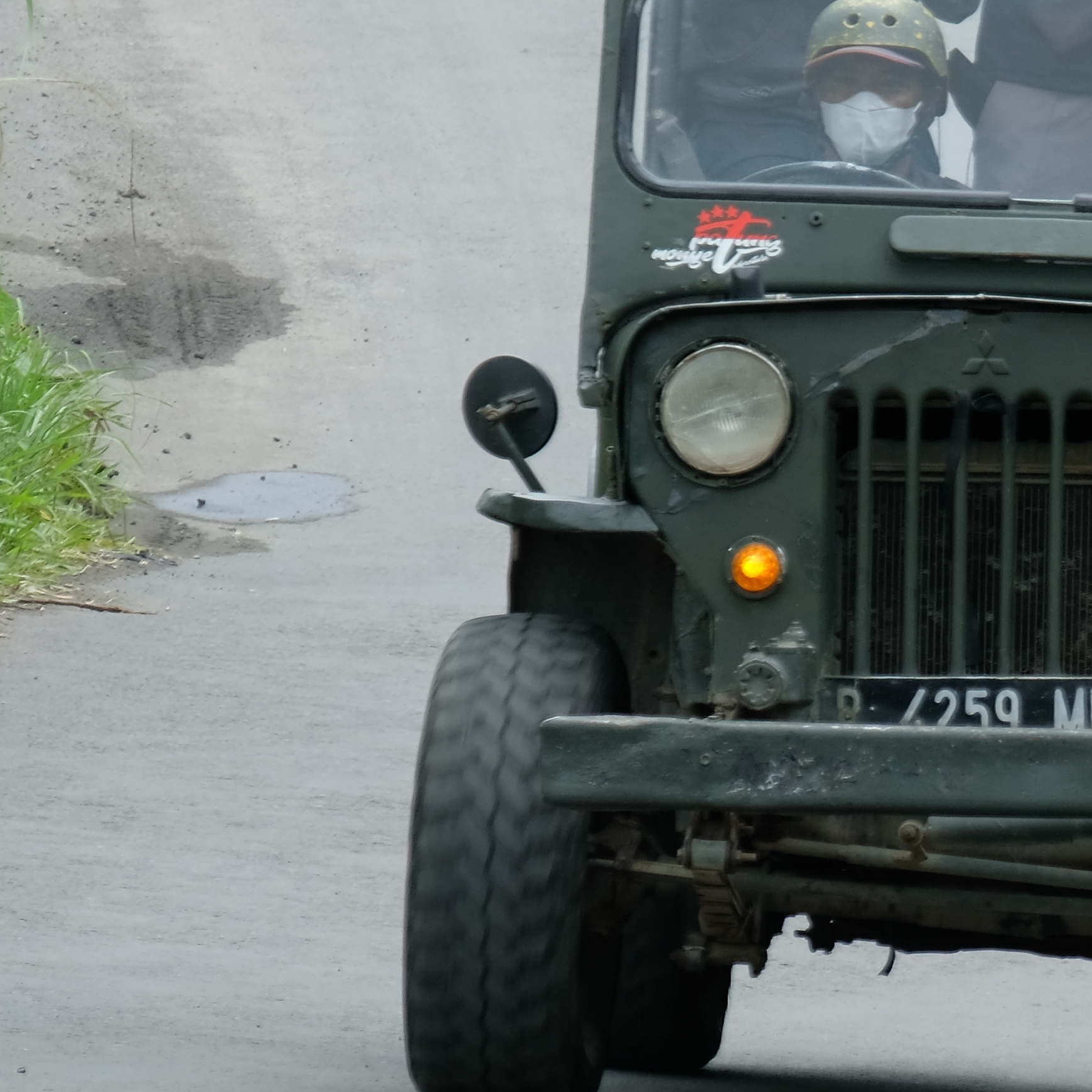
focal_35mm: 595
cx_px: 1196
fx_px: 21236
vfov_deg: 2.9
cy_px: 70
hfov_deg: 2.9
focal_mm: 135
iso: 200
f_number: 5.6
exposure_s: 1/180
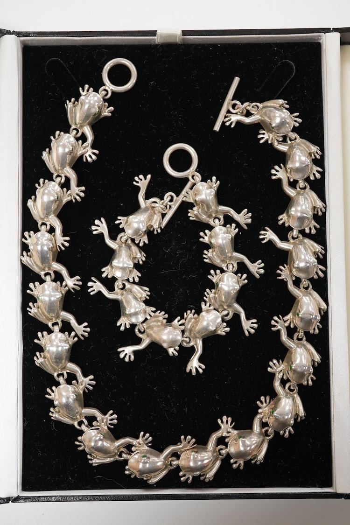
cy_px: 262
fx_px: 656
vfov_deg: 43.6
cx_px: 175
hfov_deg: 29.9
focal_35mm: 45
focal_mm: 30
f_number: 10
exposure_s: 1/160
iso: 2500
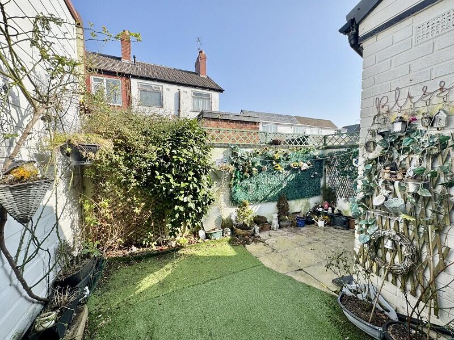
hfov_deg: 102.1
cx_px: 227
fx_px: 184
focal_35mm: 14
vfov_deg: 85.6
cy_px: 170
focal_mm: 2.22
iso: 50
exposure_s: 1/821
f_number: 2.2
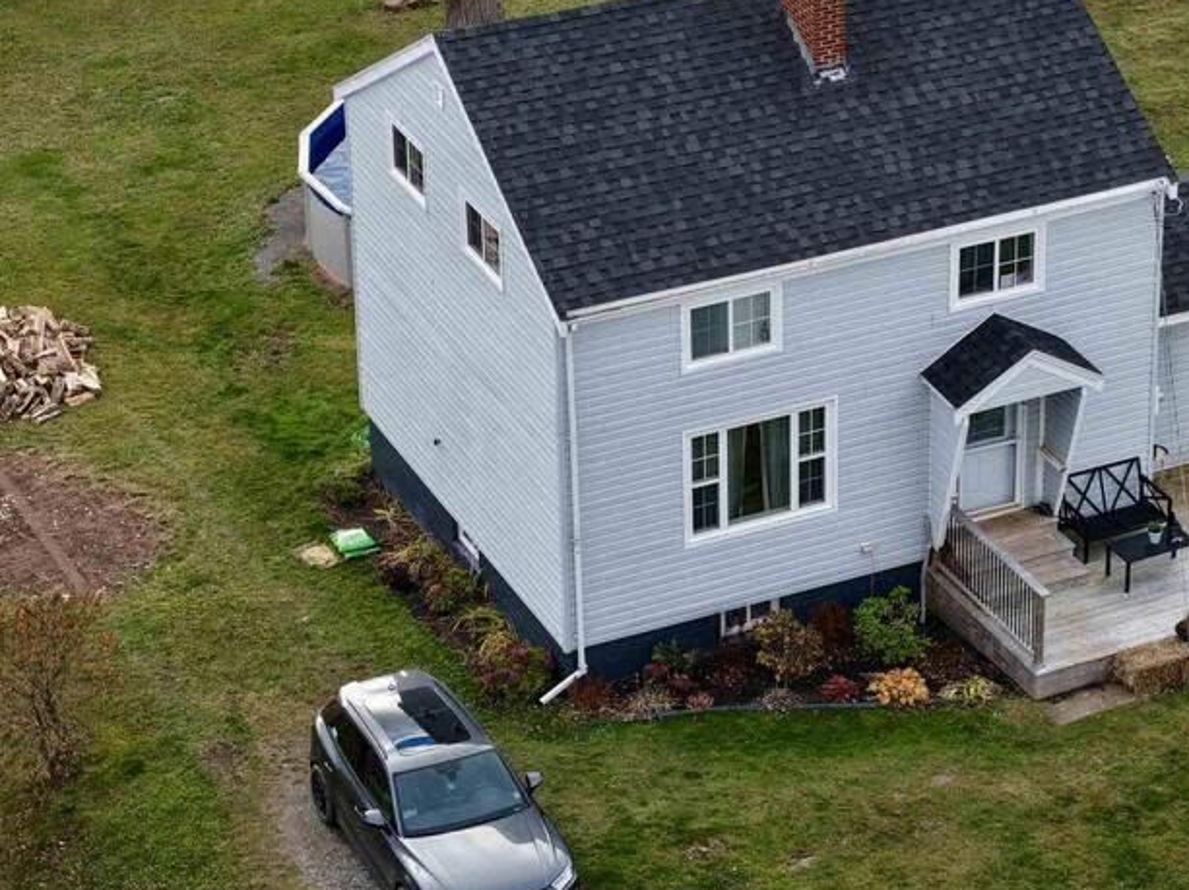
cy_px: 291
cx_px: 807
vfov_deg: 12.6
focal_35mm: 117
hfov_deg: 16.8
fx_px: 4016
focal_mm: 19.35
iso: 100
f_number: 2.8
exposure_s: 1/240
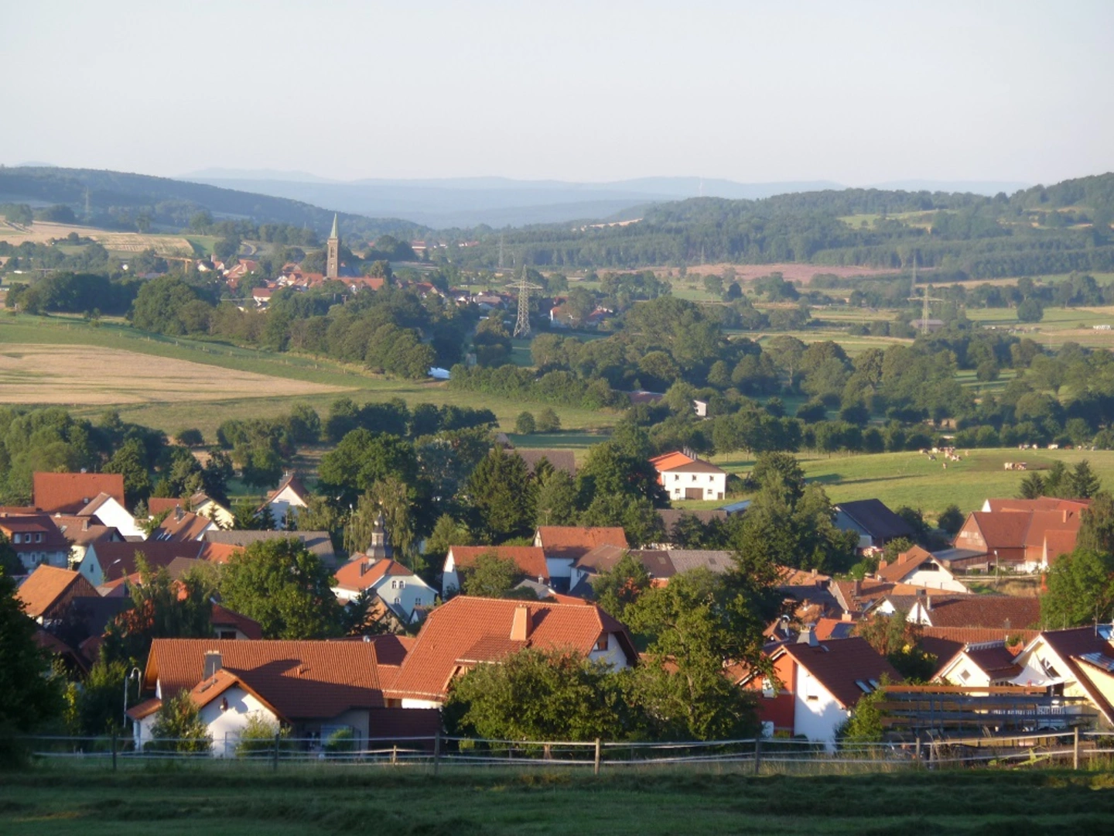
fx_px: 6308
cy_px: 418
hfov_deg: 10.1
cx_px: 557
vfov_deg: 7.6
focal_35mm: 196
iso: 80
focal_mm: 32.1
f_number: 4.5
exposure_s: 1/100
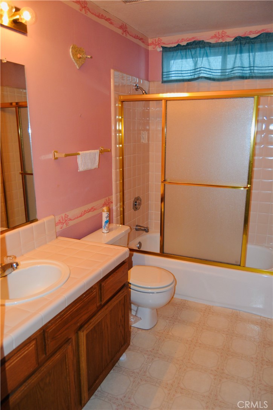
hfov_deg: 47.9
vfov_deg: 67.4
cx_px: 136
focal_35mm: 27
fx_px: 307
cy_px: 205
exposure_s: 1/60
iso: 400
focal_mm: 18
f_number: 3.5
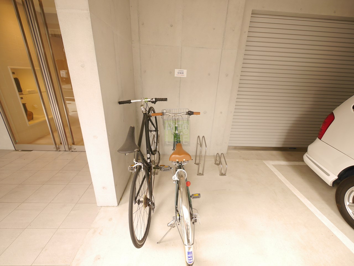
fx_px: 143
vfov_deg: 85.7
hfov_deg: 102.1
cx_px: 177
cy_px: 133
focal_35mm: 14
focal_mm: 7
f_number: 4
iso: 500
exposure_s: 1/60
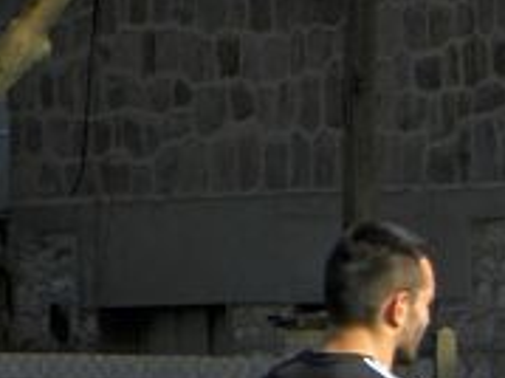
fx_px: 23472
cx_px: 798
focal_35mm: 1610
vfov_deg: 0.9
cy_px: 578
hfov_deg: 1.2
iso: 64
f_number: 5
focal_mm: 85.6
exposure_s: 1/264
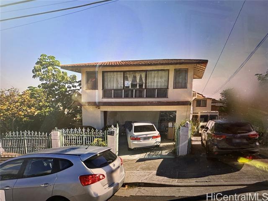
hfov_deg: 69.4
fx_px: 194
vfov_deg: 54.9
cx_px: 134
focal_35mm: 25
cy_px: 100
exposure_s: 1/99
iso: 125
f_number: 2.2
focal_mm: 2.22
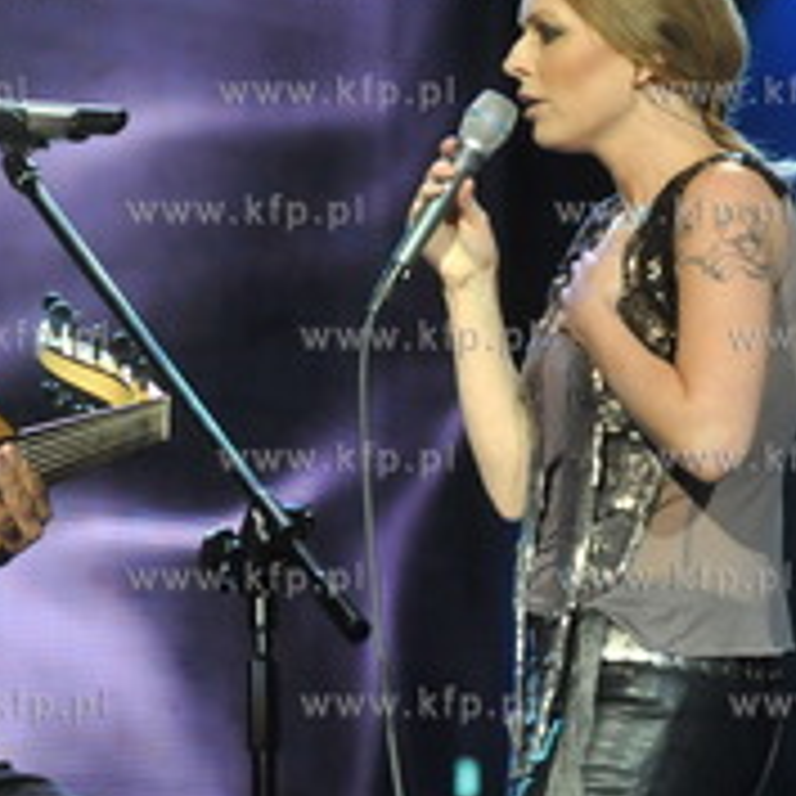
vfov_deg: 5.4
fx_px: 8507
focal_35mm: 327
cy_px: 396
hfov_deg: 5.4
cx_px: 148
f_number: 5.6
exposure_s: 1/200
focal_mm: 170
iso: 3200
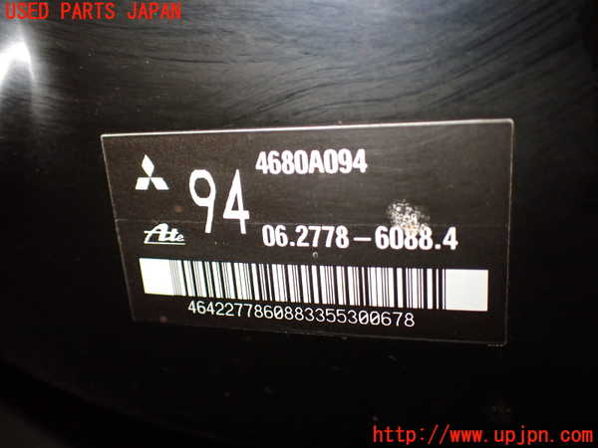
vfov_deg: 44.2
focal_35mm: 32
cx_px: 299
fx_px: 553
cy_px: 224
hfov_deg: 56.8
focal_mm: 5.79
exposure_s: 1/125
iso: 500
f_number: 2.4
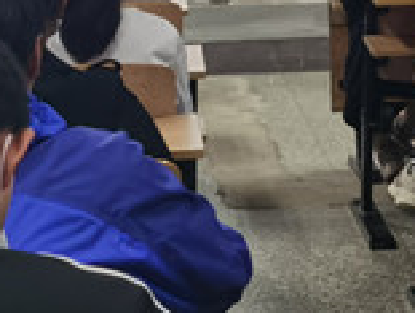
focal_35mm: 173
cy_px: -107
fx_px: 2079
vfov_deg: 8.5
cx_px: 412
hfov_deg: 11.3
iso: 160
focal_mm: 5.56
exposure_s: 1/100
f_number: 1.6
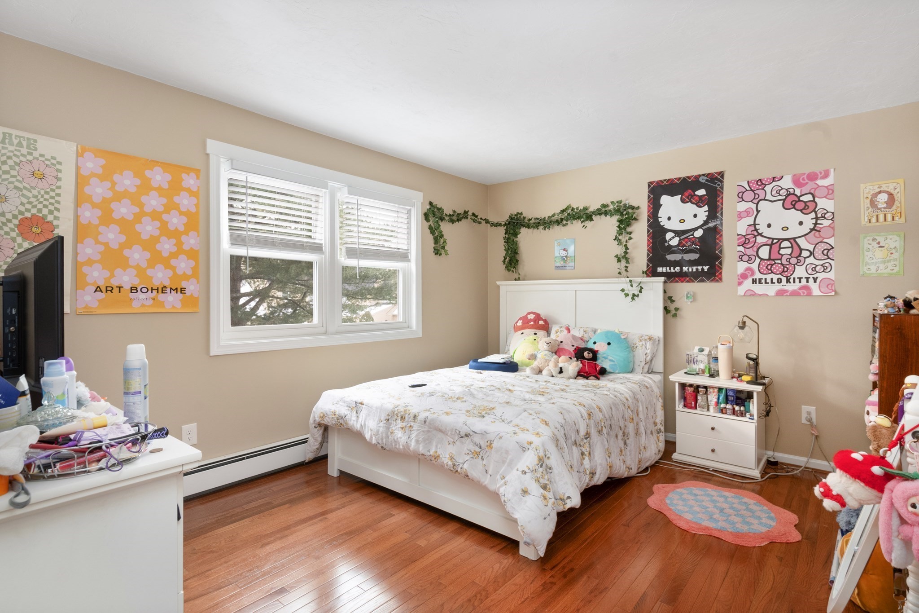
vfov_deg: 72.0
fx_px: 421
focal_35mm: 16
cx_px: 460
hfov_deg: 95.0
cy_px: 306
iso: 400
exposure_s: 1/1.67
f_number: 10
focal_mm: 11
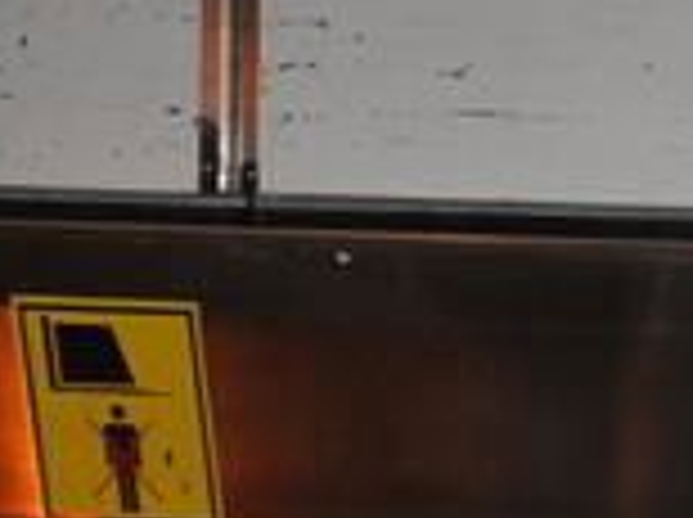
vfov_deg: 6.4
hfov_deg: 7.7
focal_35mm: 230
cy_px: 766
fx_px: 4597
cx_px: 1899
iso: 400
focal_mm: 24
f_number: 5
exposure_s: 1/60
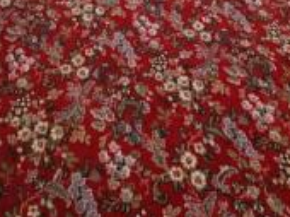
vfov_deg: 21.8
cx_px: 183
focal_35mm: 48
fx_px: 402
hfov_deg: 39.4
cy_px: -153
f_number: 2.2
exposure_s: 1/100
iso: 250
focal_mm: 2.22
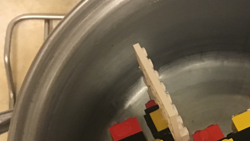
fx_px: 504
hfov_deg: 27.2
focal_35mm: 76
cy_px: 179
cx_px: 207
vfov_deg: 15.2
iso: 250
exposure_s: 1/15
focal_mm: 4.15
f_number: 2.2
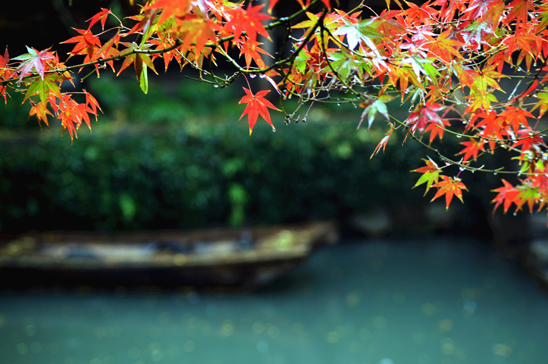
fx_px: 1711
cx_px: 274
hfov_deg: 18.2
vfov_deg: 12.2
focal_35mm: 112
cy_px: 182
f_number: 4
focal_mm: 75
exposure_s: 1/15
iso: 100
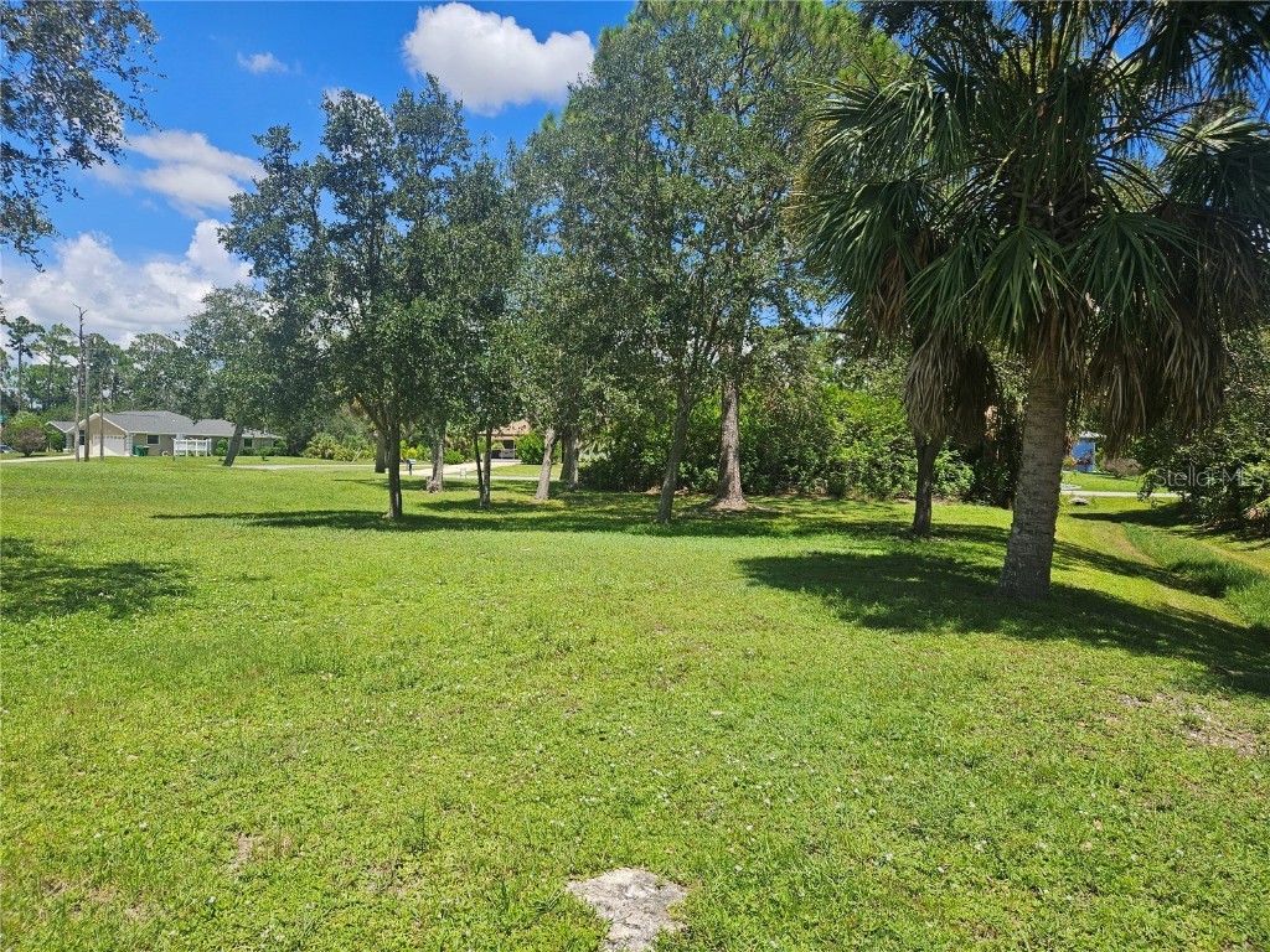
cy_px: 476
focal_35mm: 23
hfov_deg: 73.9
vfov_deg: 58.9
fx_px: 844
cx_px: 635
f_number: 1.8
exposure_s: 1/1663
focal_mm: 5.4
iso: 25
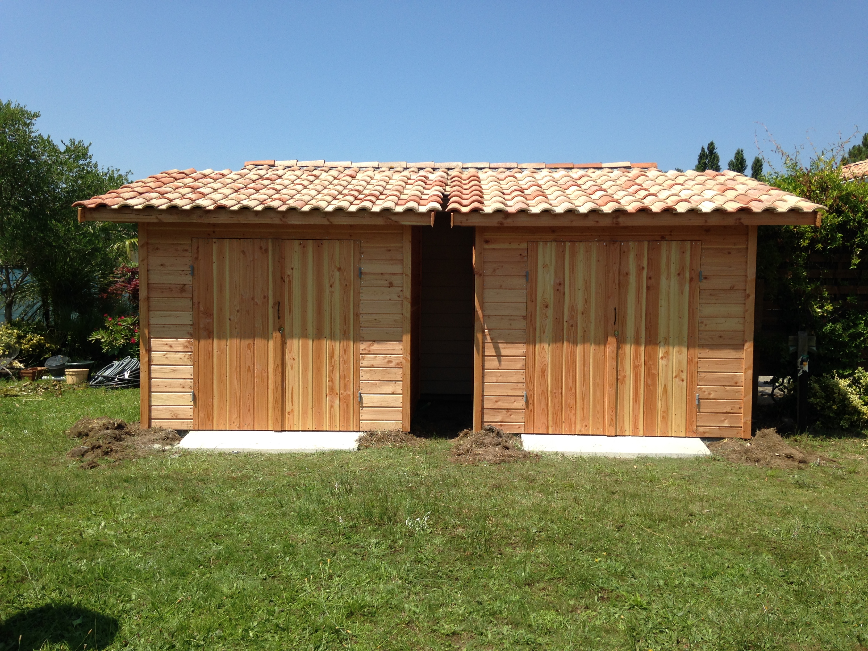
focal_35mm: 33
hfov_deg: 55.4
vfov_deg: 42.9
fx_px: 827
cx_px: 434
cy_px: 326
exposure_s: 1/1290
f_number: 2.4
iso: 50
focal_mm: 4.12
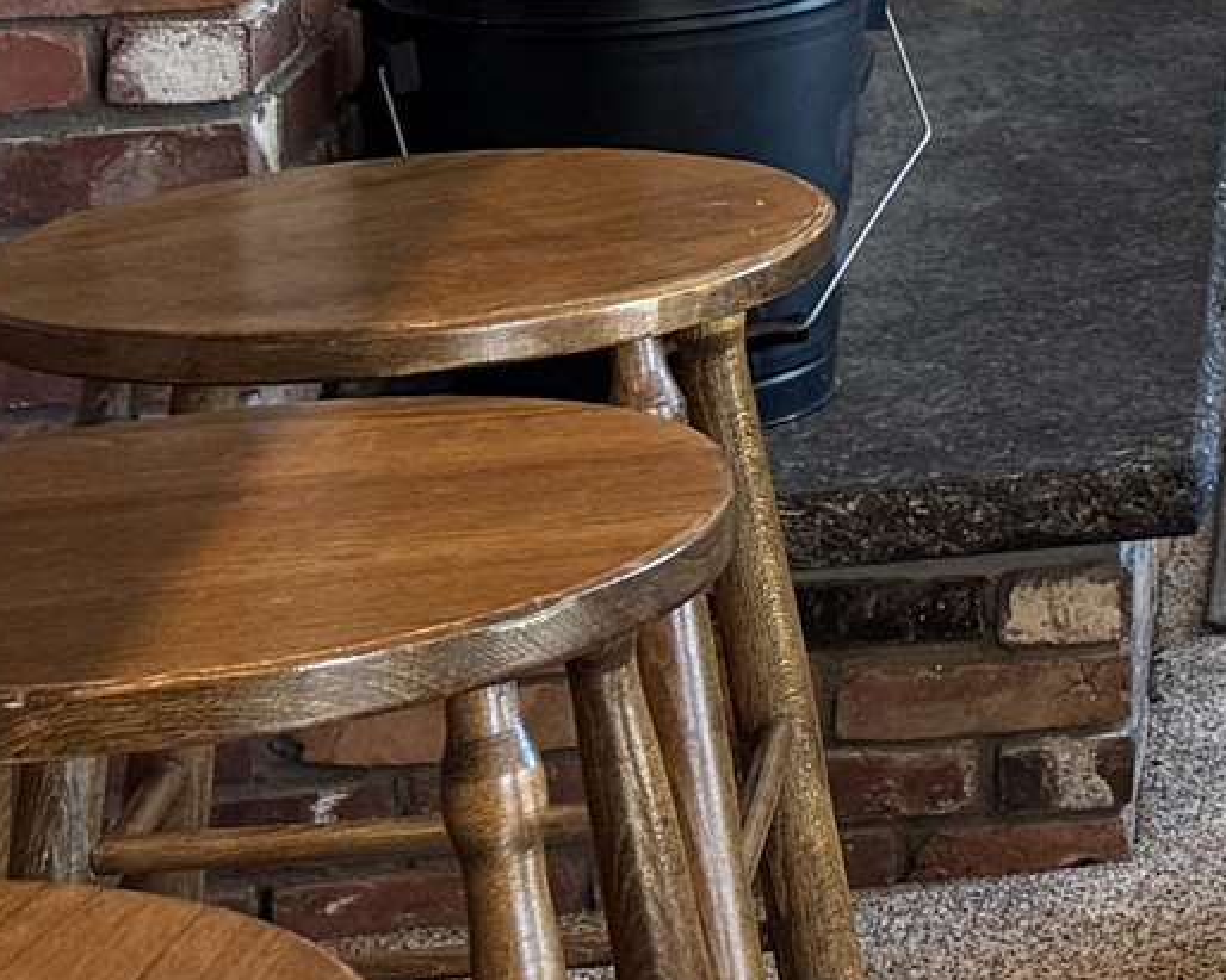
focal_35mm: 140
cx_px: 2795
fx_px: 5079
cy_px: -634
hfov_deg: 11.7
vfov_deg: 10.5
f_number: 1.78
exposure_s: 1/60
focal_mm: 6.76
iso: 125
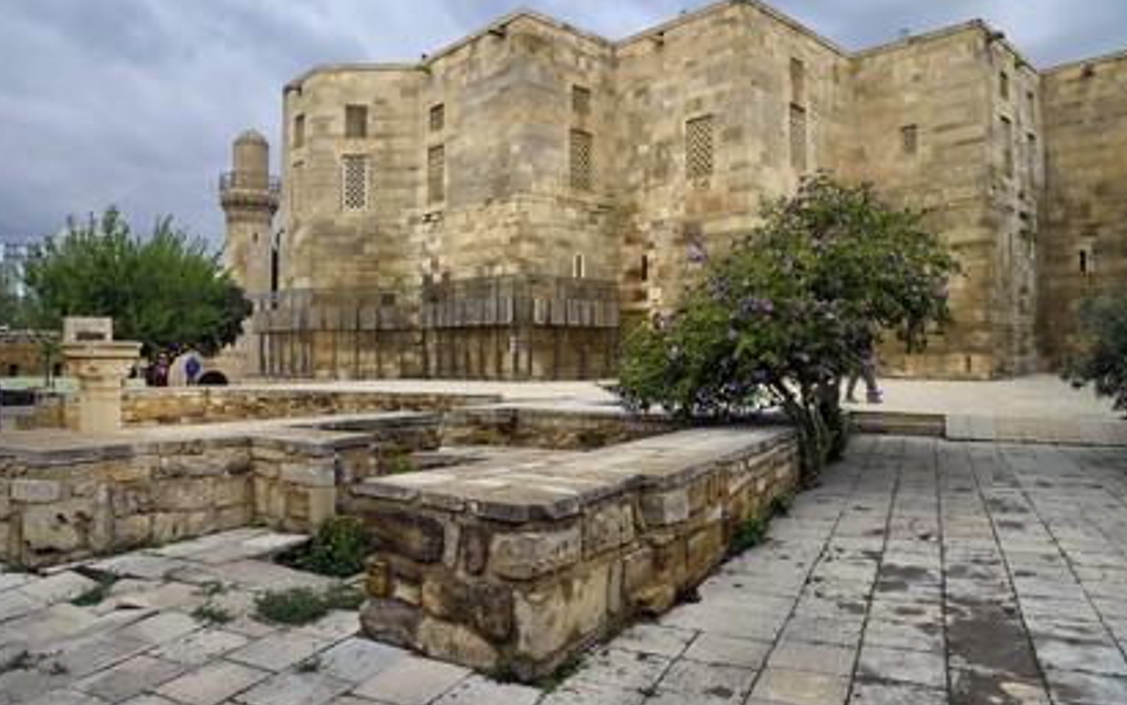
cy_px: 332
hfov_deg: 72.5
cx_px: 559
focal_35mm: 25
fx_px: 768
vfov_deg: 49.3
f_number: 13
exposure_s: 1/200
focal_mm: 24
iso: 400
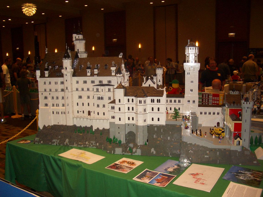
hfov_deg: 52.6
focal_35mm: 35
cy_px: 98
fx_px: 266
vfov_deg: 40.7
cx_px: 132
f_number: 2.6
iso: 100
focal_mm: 5.8
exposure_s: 1/60
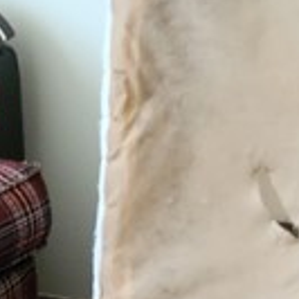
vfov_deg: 8.5
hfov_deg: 9.2
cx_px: 27
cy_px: 706
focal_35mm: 190
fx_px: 1857
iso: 400
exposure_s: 1/40
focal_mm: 5.9
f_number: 2
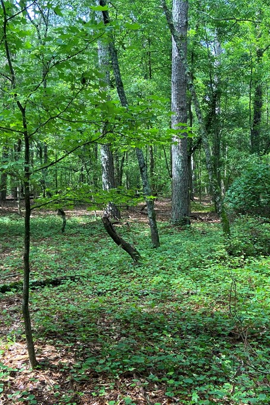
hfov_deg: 32.5
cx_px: 162
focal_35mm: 41
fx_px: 461
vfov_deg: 47.4
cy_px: 209
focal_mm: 4.25
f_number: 1.8
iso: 64
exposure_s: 1/121
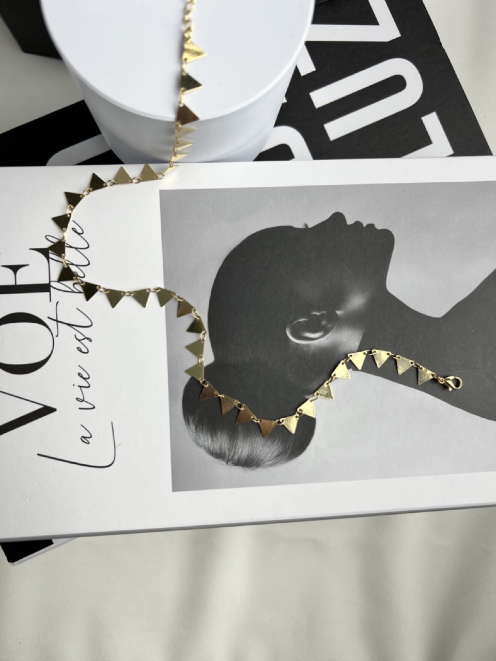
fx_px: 497
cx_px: 248
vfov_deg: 67.3
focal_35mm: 26
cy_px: 330
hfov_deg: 53.1
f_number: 1.5
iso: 50
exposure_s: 1/374
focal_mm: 5.7
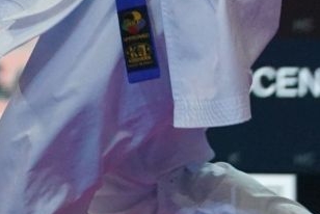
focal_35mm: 1167
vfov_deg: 1.2
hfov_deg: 1.8
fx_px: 10383
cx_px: -231
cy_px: -381
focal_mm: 200
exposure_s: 1/1000
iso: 3200
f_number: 2.8
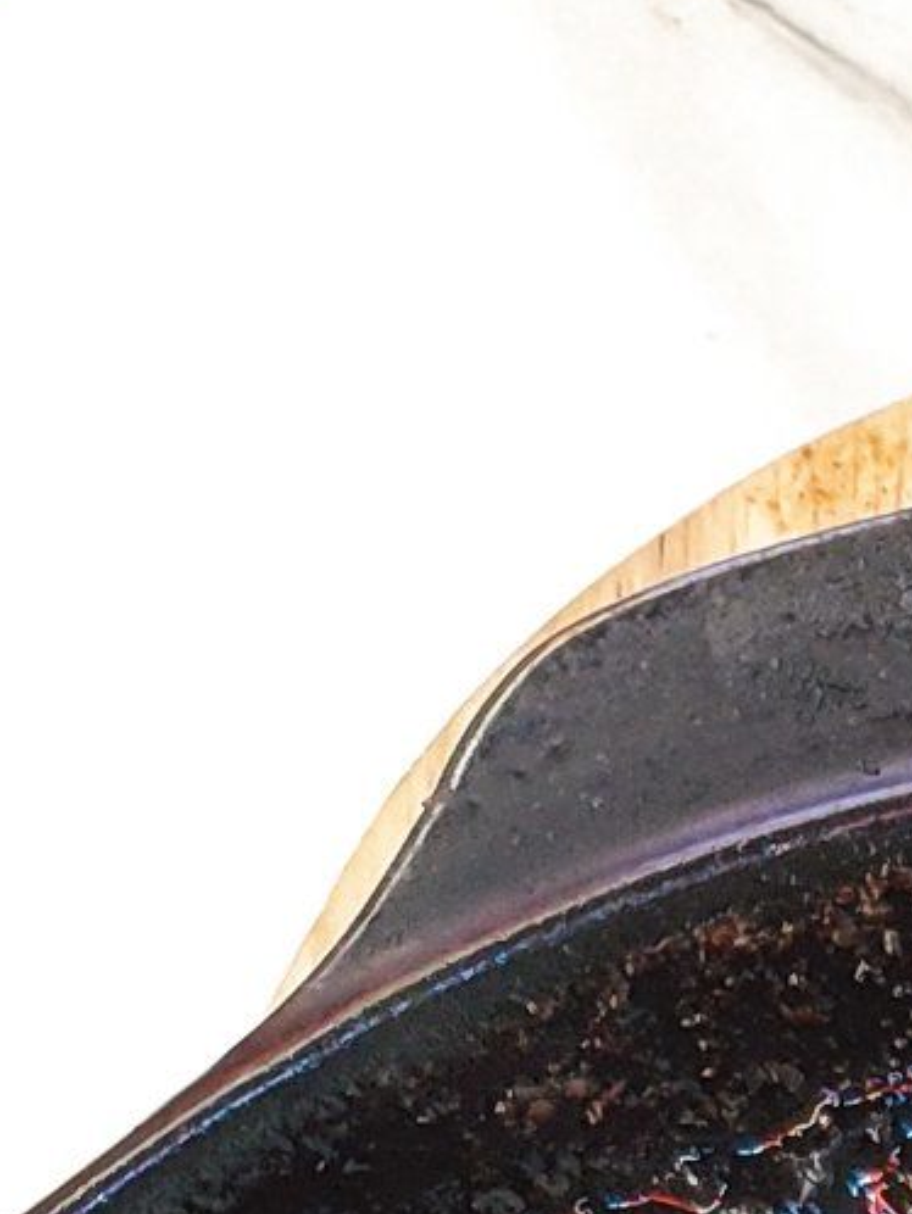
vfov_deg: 11.4
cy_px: 3112
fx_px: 4808
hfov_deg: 9.3
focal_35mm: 137
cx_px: 2429
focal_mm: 5.96
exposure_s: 1/33
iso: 326
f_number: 1.75
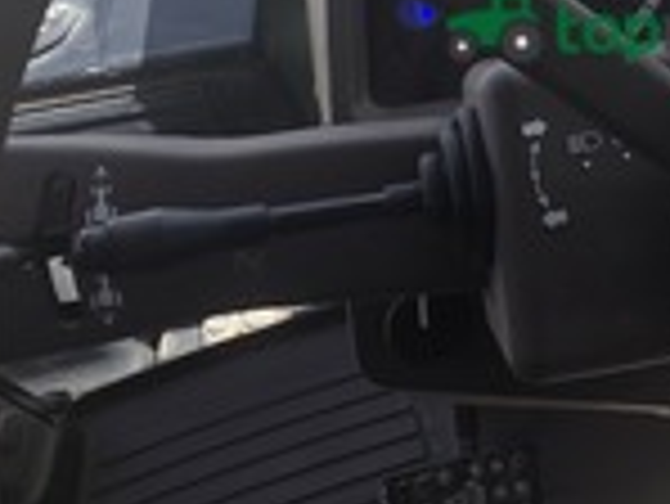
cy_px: 27
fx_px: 930
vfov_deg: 28.8
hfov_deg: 33.1
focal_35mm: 48
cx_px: 785
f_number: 1.9
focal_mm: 2.2
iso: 20
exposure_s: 1/299
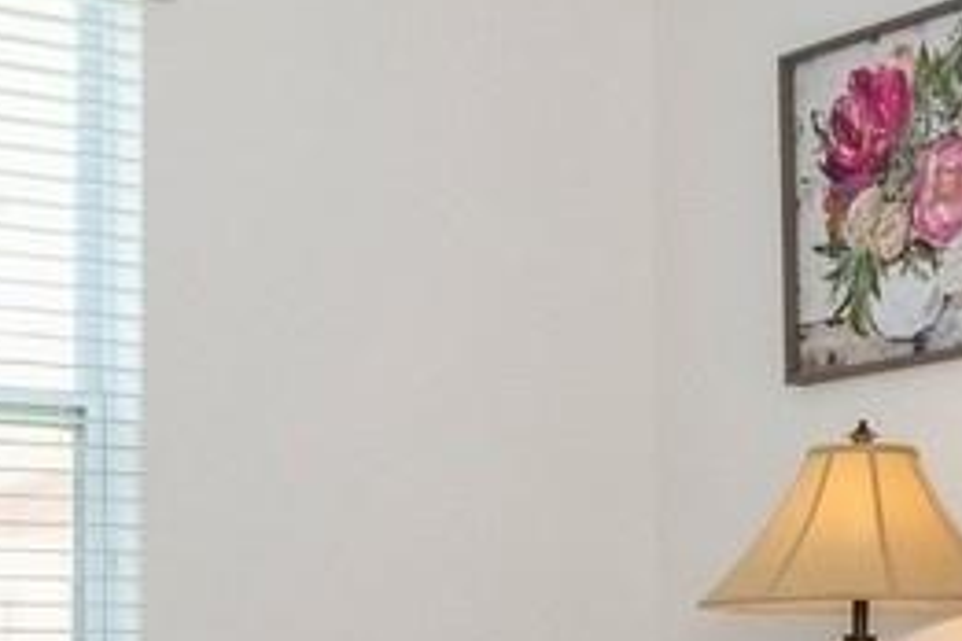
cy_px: 794
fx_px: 2458
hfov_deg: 21.7
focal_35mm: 92
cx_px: 855
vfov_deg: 14.3
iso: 400
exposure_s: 1/50
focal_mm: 10
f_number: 9
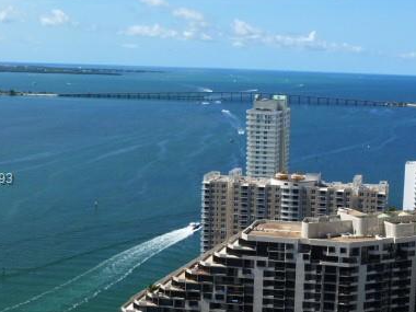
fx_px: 769
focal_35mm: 64
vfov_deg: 22.9
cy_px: 180
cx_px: 291
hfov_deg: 30.0
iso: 100
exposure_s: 1/500
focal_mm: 6.8
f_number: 5
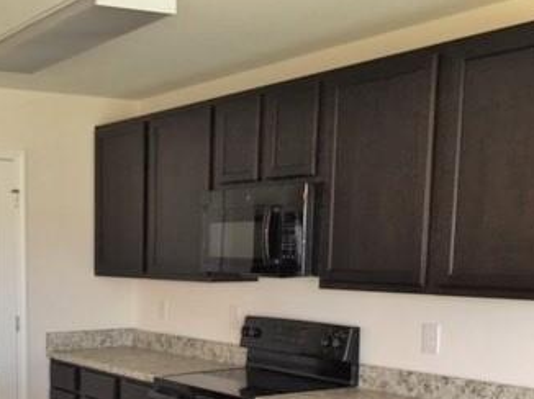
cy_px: 373
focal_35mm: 57
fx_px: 879
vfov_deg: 24.7
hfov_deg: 32.8
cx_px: 98
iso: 25
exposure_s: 1/30
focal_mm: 4.15
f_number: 2.2
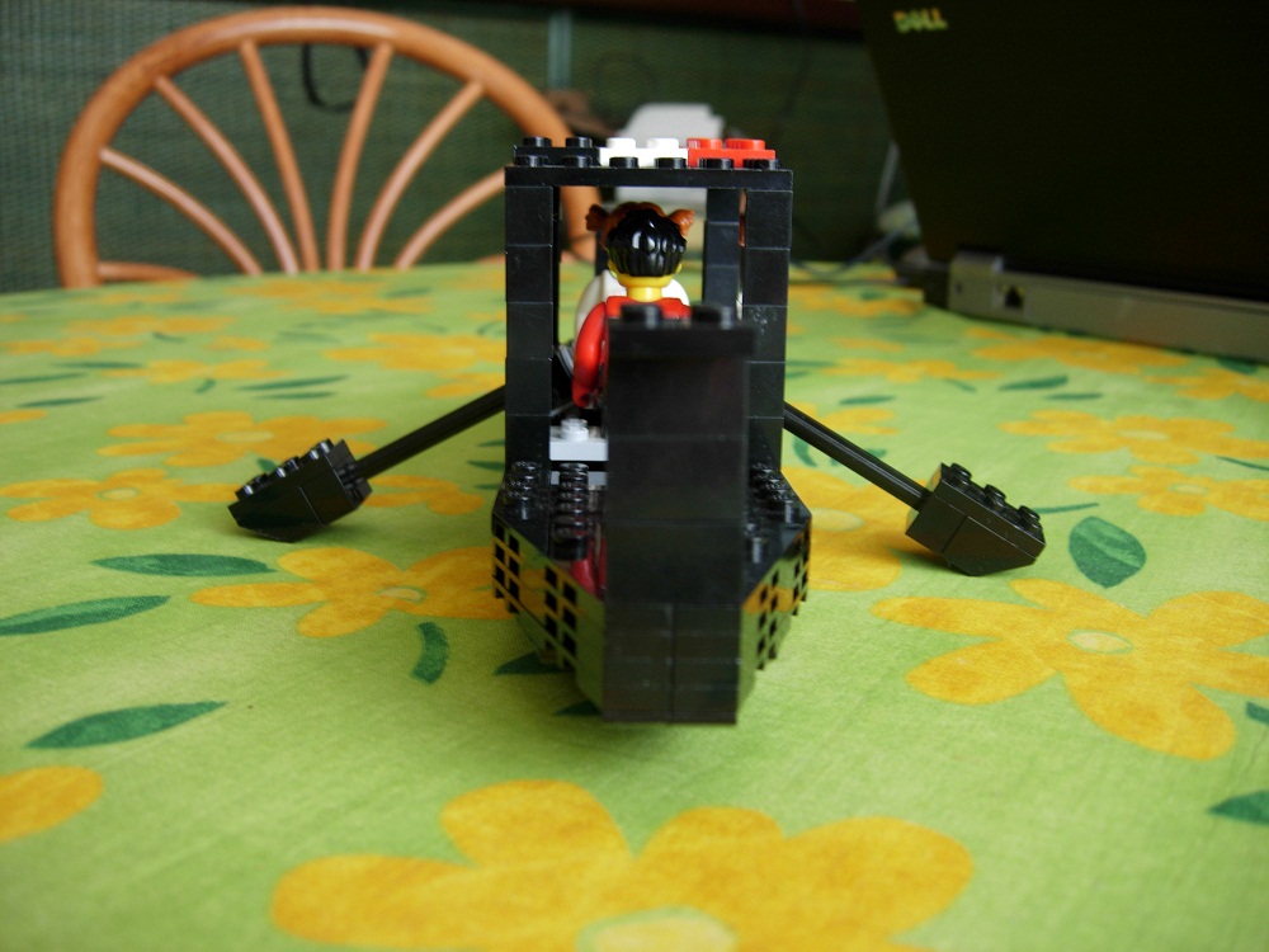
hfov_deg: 51.4
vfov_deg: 39.7
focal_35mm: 36
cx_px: 634
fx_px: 1320
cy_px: 476
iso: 50
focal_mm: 7.5
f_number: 2.7
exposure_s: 1/19.5
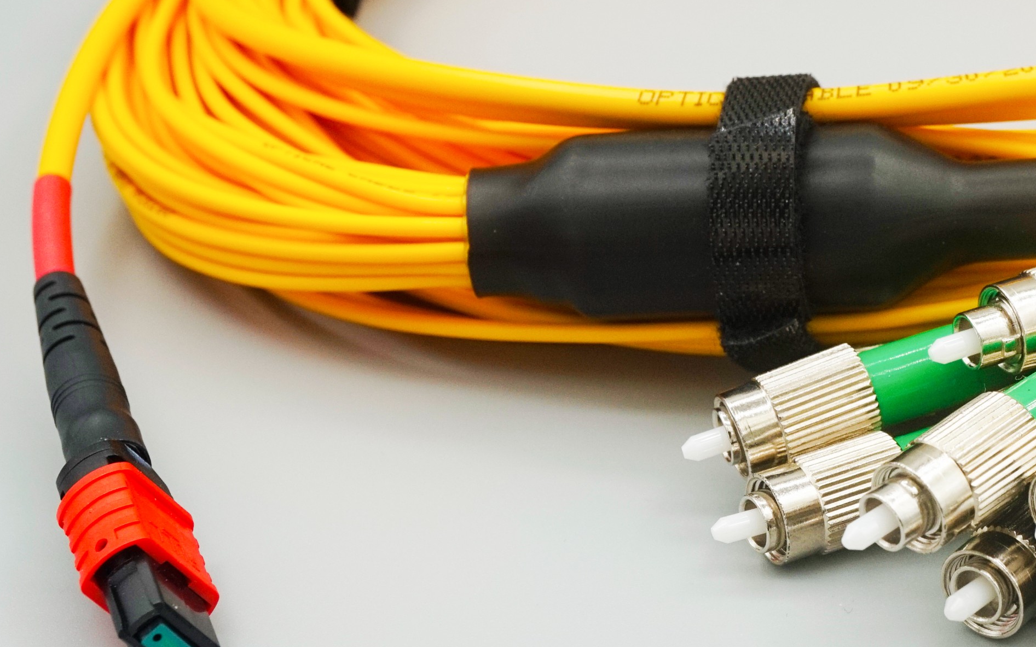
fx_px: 2597
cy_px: 273
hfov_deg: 21.9
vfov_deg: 14.2
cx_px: 970
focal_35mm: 92
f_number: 8
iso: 320
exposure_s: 1/250
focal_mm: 30
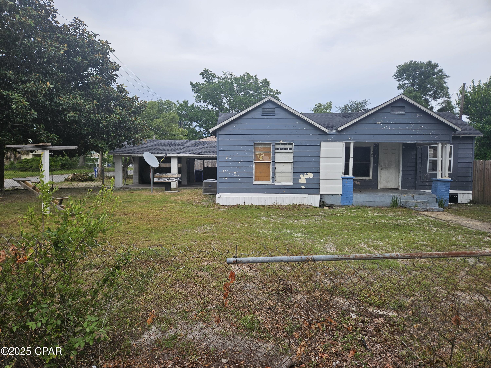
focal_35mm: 23
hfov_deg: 73.9
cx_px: 246
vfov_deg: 58.9
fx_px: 326
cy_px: 184
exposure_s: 1/583
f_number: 1.8
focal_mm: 5.4
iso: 25
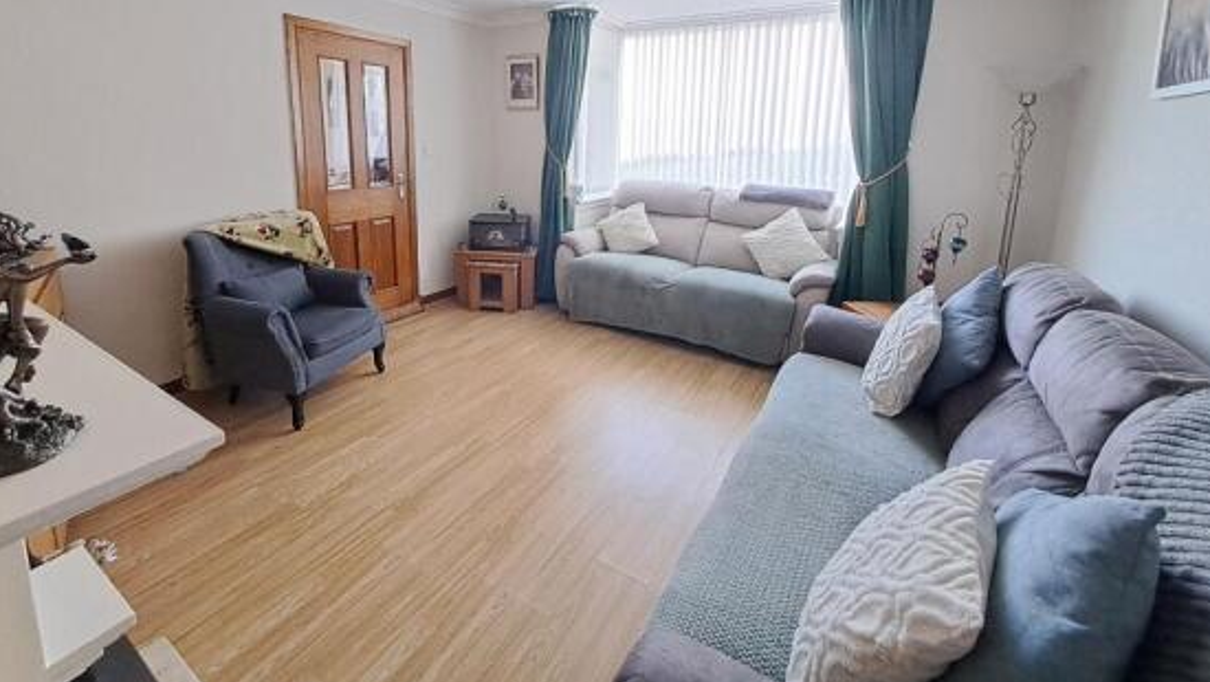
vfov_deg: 68.1
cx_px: 582
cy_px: 212
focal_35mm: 15
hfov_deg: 102.9
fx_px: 481
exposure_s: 1/25
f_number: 2.2
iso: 400
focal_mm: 1.42
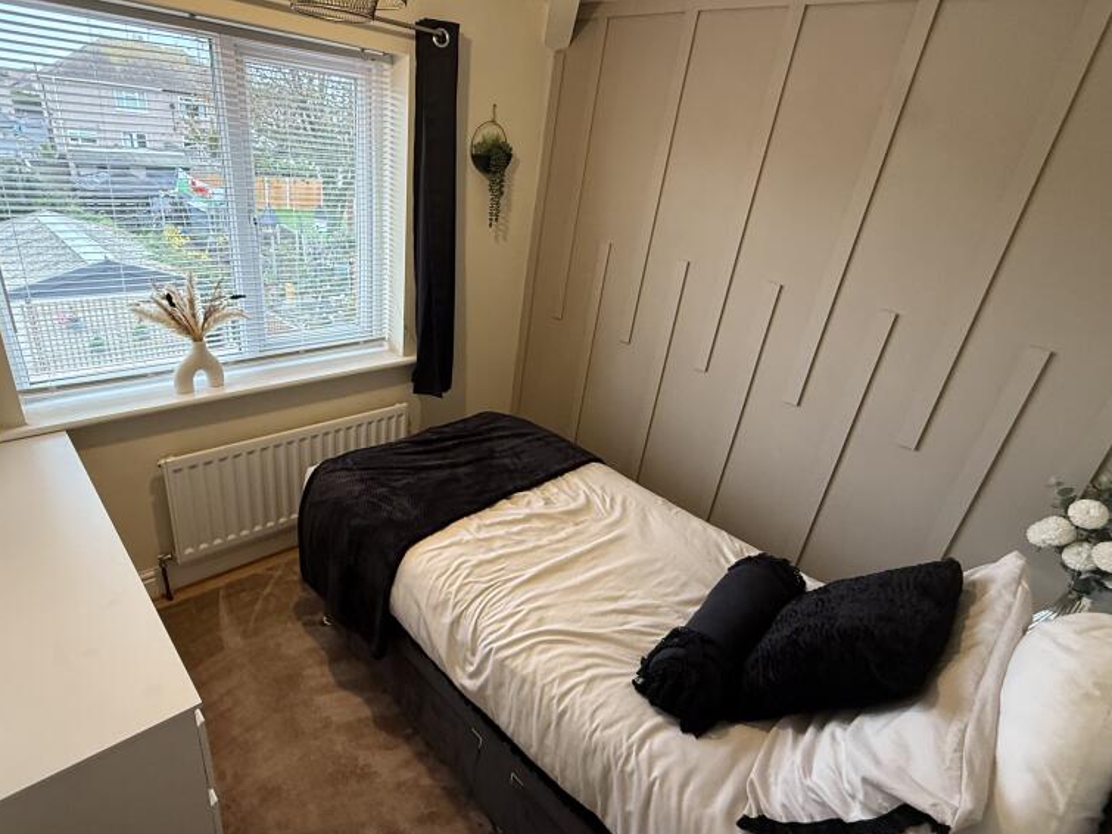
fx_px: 610
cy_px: 424
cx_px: 511
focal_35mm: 19
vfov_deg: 68.7
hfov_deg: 84.5
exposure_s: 1/50
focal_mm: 2.22
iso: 320
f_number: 2.2
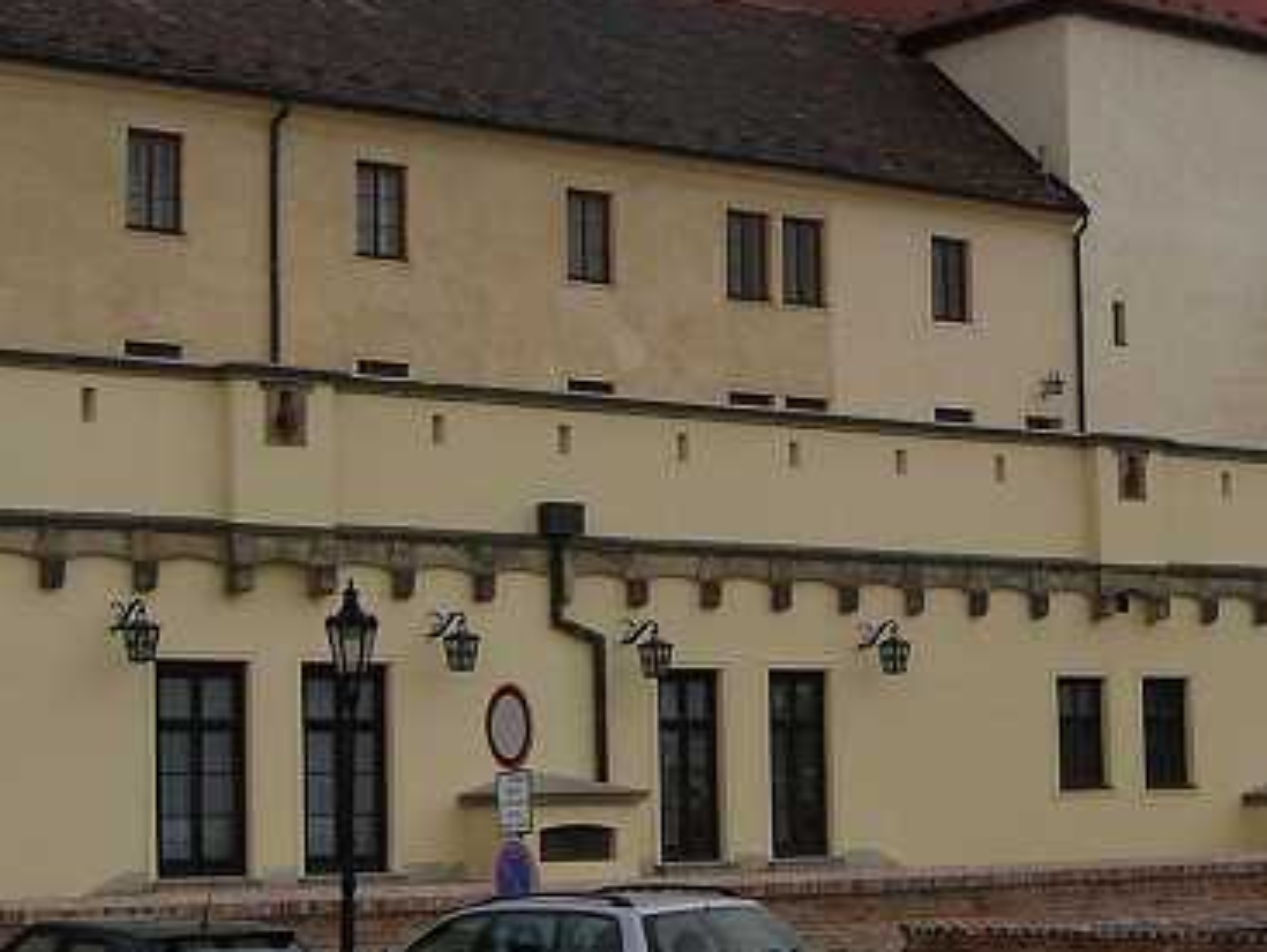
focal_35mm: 83
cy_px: 464
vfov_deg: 17.8
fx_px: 3040
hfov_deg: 23.2
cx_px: 990
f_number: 4.4
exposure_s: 1/320
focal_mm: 6.3
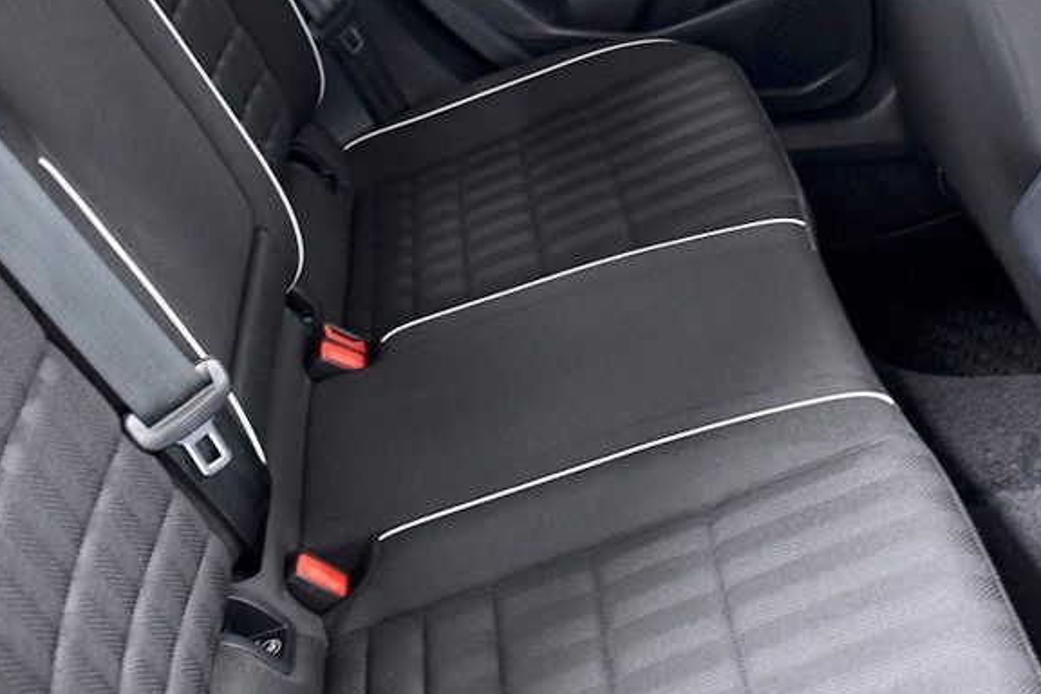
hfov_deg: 40.6
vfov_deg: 27.8
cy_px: 205
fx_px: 1388
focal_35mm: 48
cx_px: 701
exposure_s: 1/30
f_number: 3.5
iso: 2500
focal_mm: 18
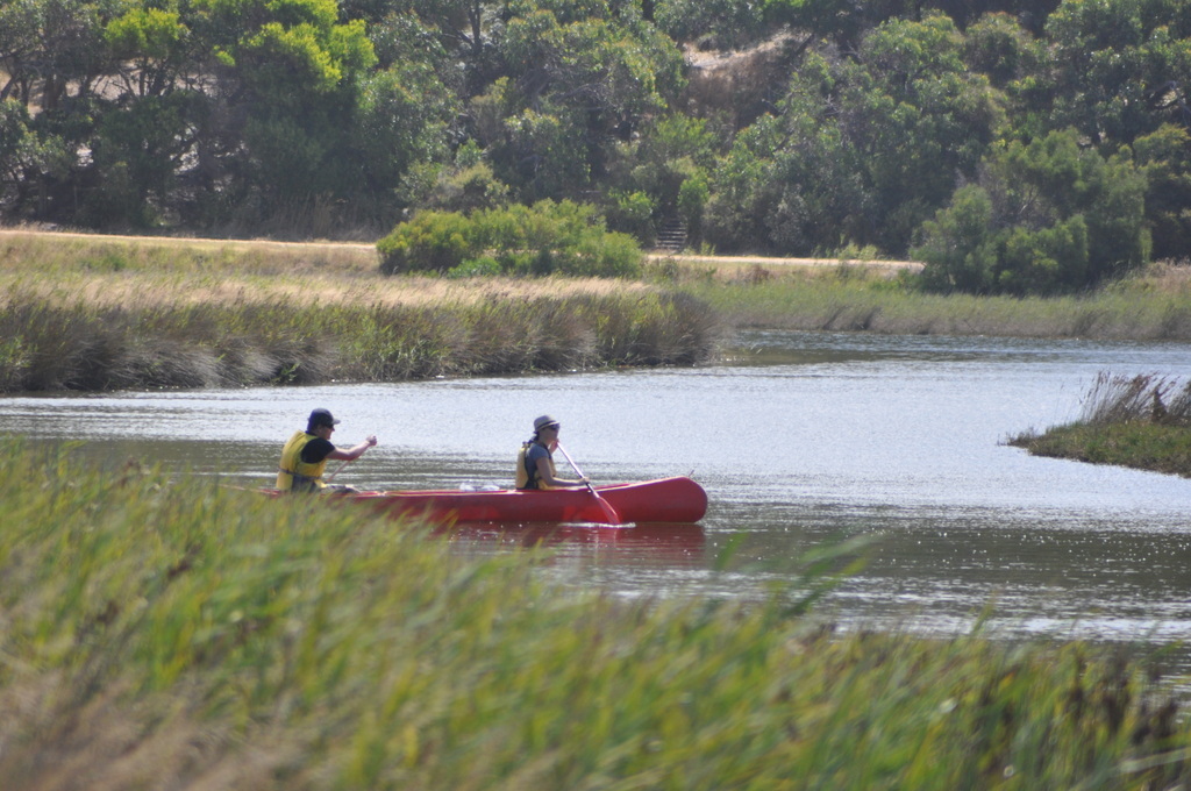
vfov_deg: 4.6
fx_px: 9912
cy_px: 396
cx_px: 596
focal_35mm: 300
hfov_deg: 6.9
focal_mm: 200
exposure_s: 1/1000
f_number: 5.6
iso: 400
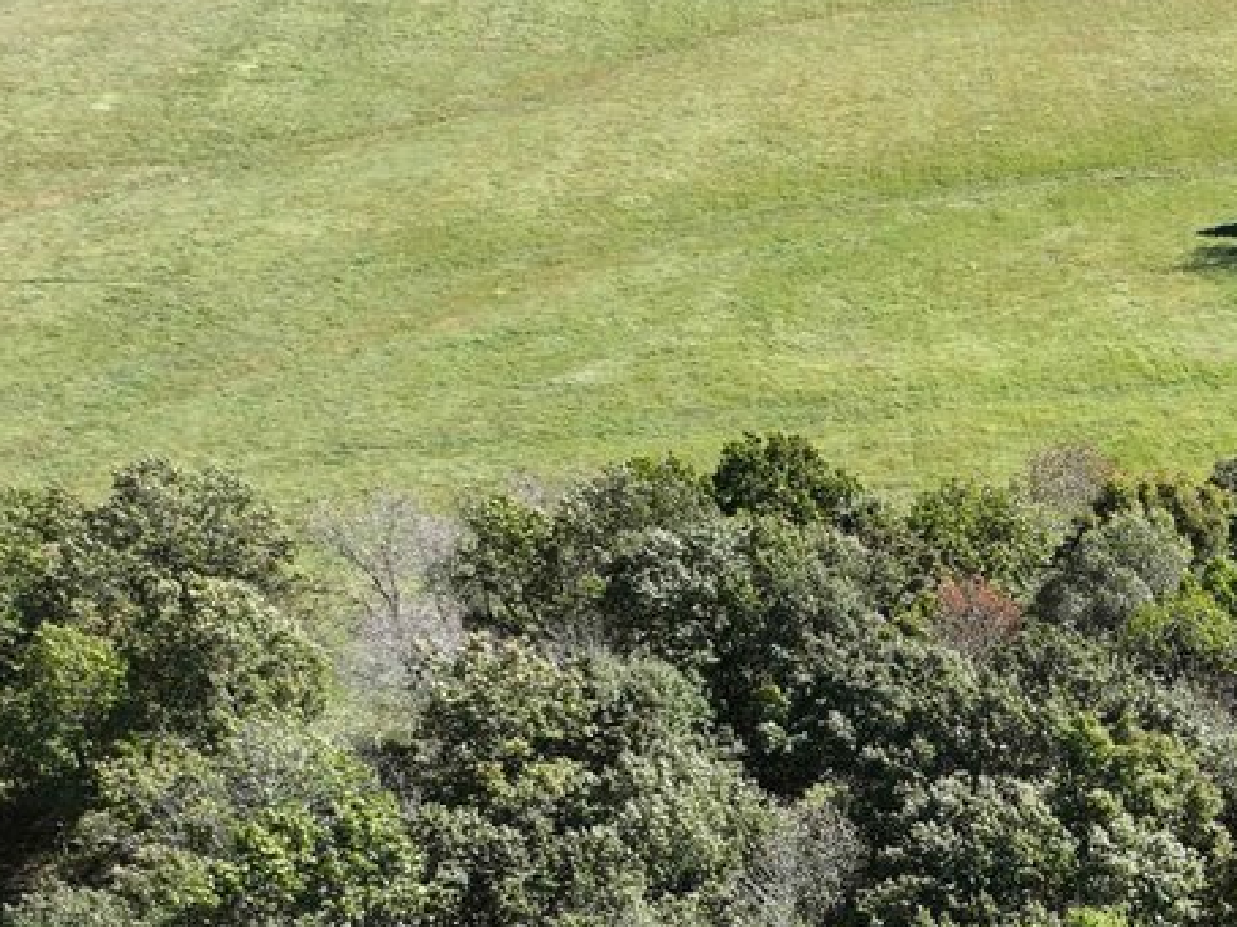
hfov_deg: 20.0
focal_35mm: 80
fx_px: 2858
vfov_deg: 17.9
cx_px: 2013
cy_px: 969
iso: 110
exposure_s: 1/800
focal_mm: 12.29
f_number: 2.8
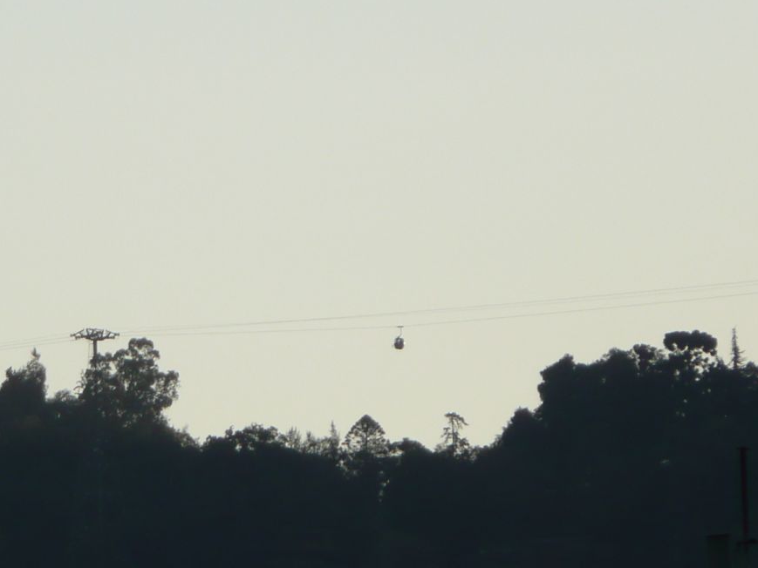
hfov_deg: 3.3
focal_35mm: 594
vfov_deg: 2.5
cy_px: 387
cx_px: 139
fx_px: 13009
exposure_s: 1/400
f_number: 4.9
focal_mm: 46
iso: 100
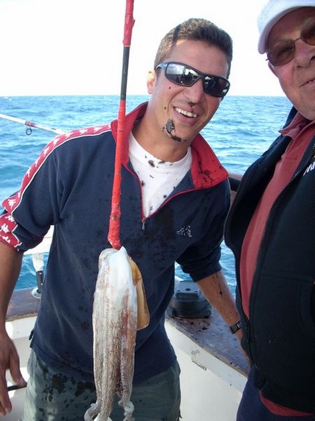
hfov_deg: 38.6
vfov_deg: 50.2
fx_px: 449
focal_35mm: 37
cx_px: 158
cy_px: 210
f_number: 2.8
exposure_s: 1/169
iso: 64
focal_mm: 6.2
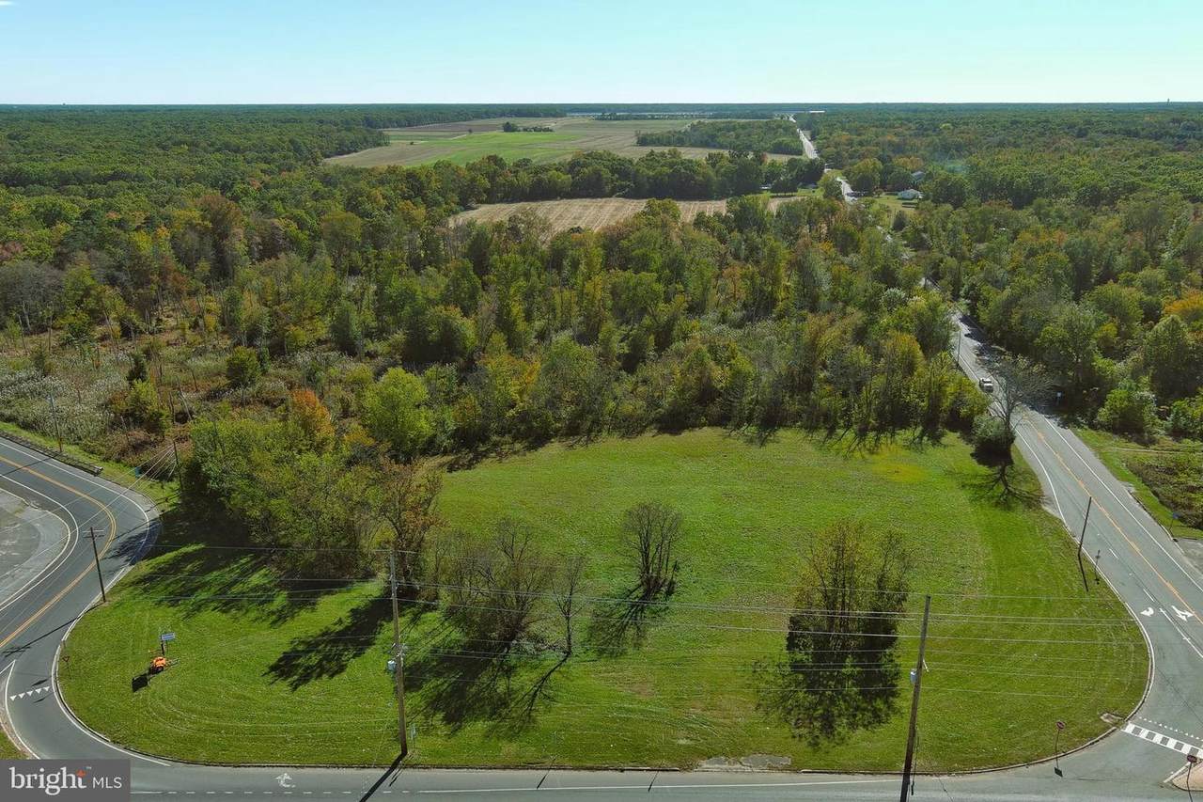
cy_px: 401
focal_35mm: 29
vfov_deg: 45.0
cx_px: 602
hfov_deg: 63.7
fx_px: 969
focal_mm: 10.57
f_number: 2.8
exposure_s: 1/1600
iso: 100
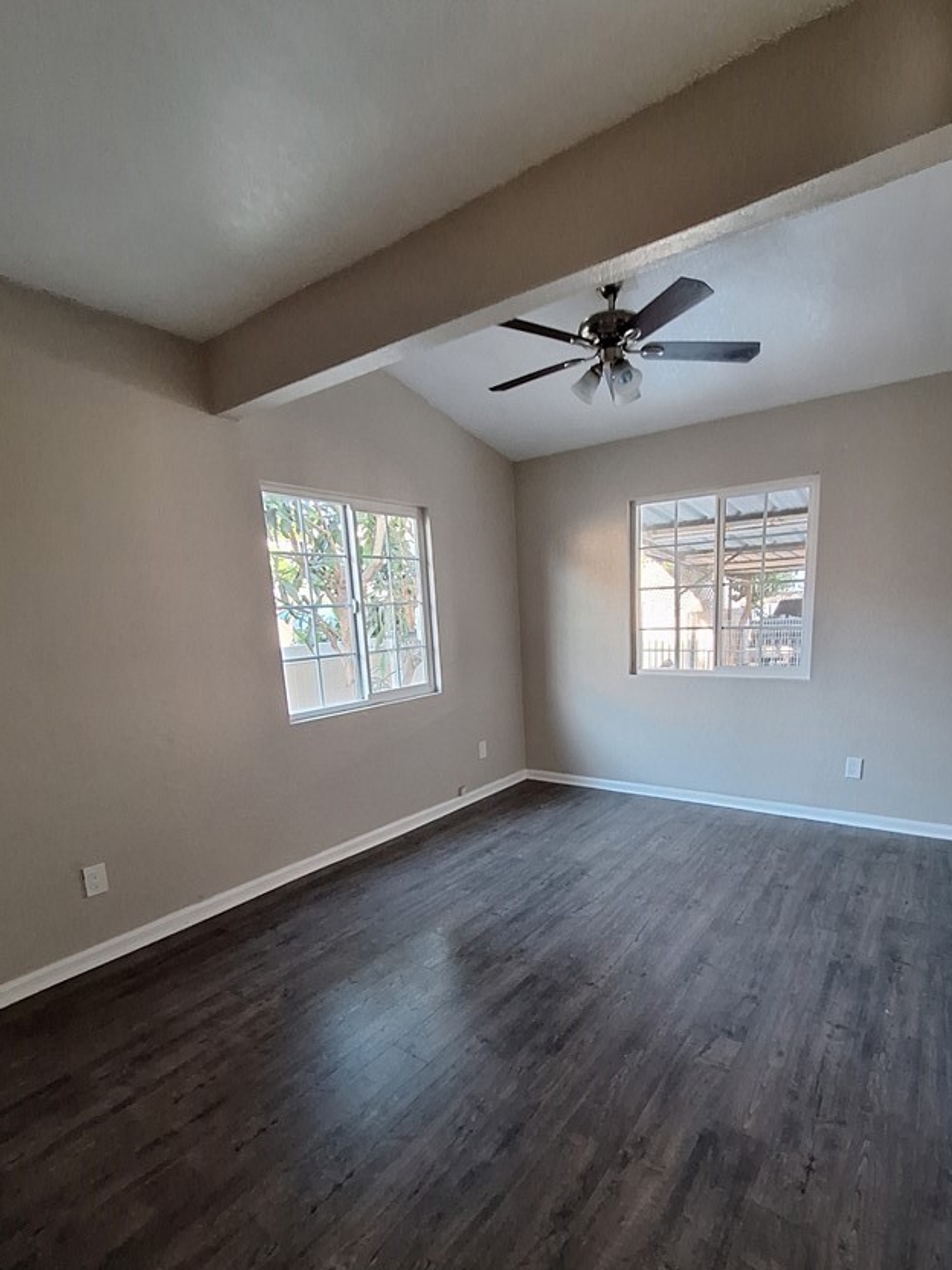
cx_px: 520
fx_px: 587
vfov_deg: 93.6
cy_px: 745
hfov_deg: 77.9
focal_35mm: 16
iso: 250
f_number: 2.2
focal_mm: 1.74
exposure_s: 1/24
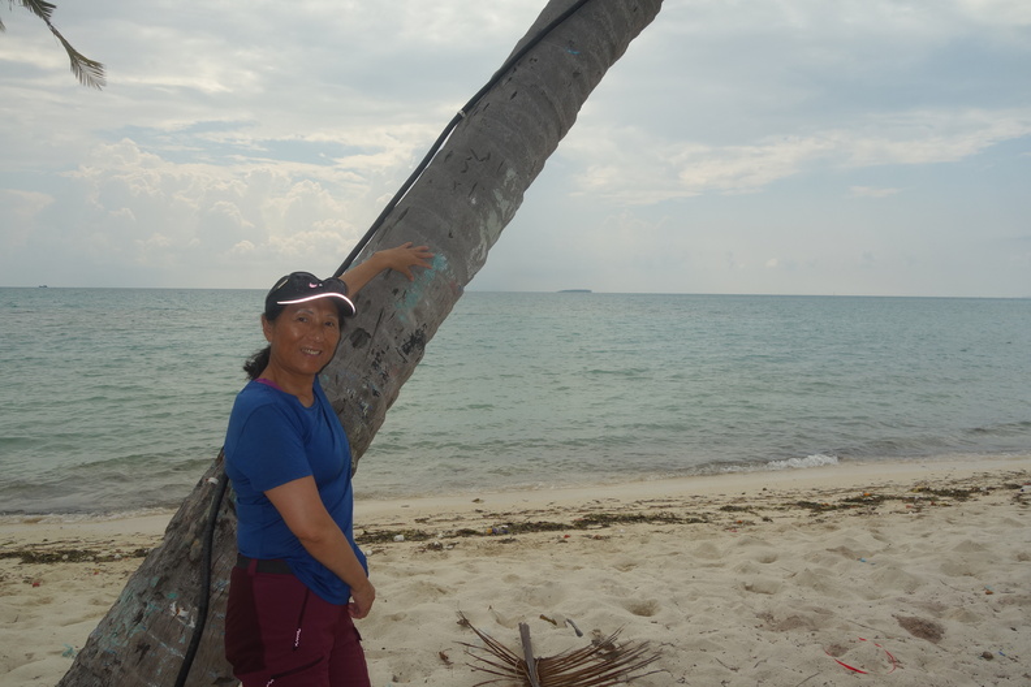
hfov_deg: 65.5
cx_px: 516
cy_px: 344
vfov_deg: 46.4
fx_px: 802
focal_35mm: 28
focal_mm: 10.4
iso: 125
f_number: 5
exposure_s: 1/800
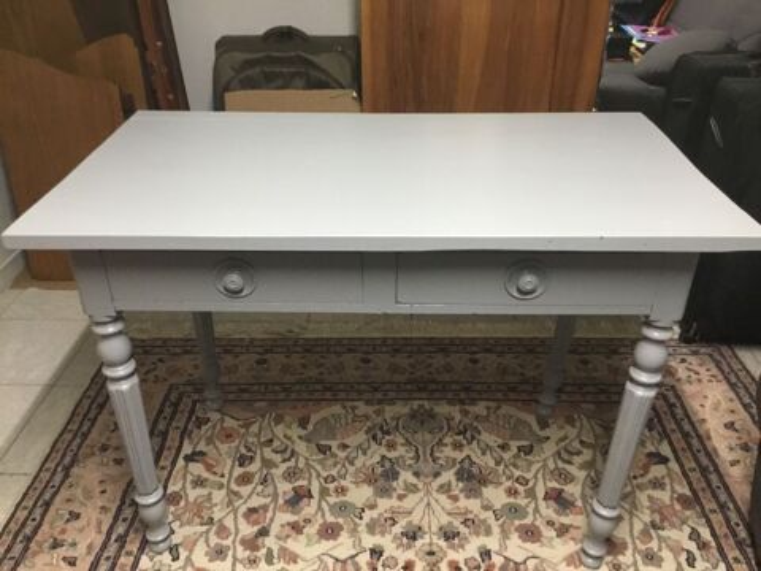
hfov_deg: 58.4
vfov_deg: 45.4
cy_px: 286
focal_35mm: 31
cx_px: 380
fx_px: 682
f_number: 2.4
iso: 200
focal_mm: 3.3
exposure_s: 1/17
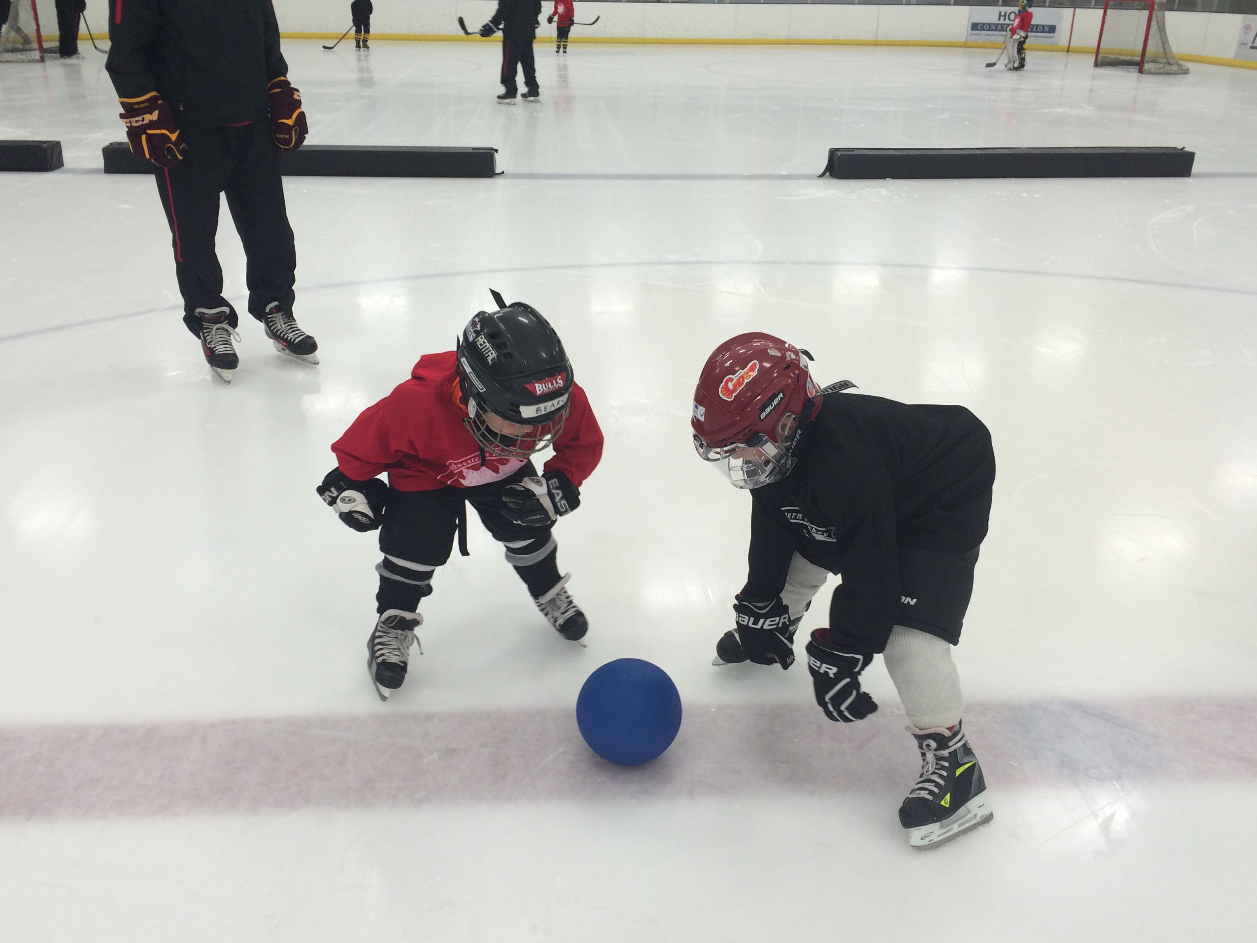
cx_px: 626
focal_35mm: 31
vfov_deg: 45.4
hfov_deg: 58.3
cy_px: 469
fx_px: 1126
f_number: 2.2
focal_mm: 4.15
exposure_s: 1/120
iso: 50
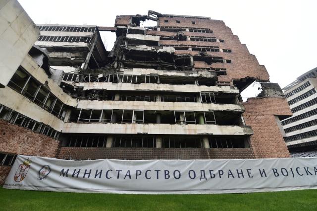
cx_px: 158
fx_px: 123
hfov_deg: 104.3
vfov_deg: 81.1
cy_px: 106
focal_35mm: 14
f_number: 5
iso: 400
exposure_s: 1/125
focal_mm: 14
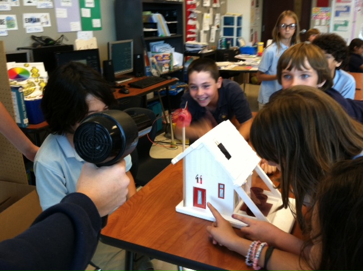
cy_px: 136
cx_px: 182
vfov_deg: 40.6
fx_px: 366
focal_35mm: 35
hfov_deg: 52.7
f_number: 2.8
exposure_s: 1/24
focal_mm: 3.85
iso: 100
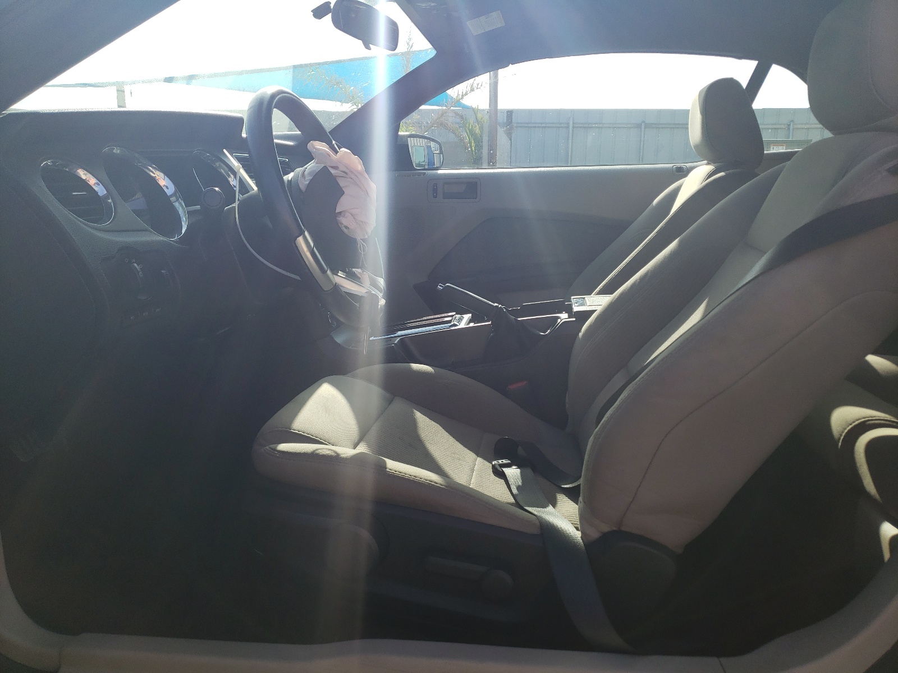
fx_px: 674
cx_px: 449
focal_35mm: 26
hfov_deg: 67.3
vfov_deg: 53.1
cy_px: 336
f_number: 1.5
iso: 50
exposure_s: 1/1667
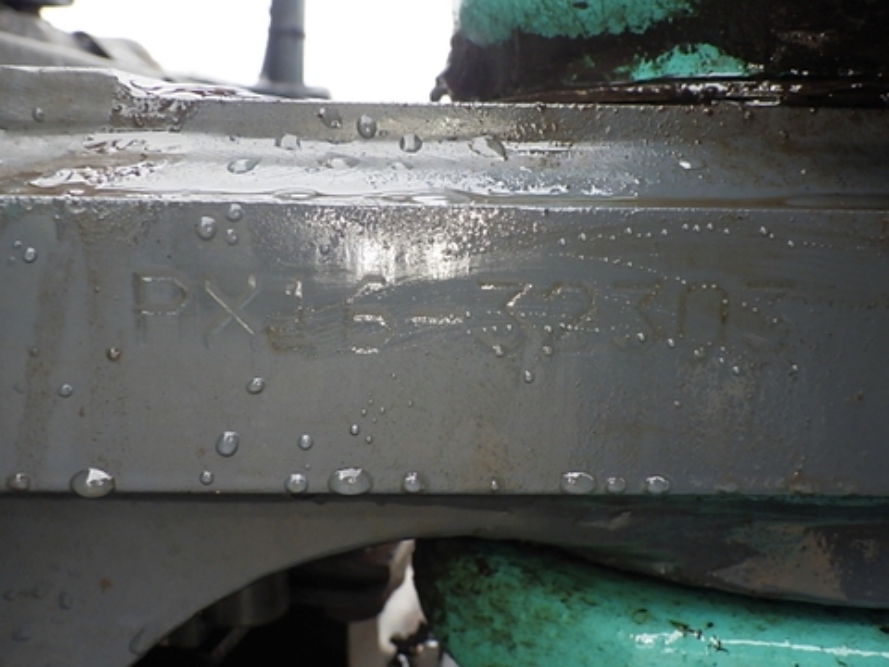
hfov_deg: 54.0
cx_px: 444
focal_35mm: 34
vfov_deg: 41.8
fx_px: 873
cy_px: 334
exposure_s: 1/200
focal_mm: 6.1
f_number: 3.8
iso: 250
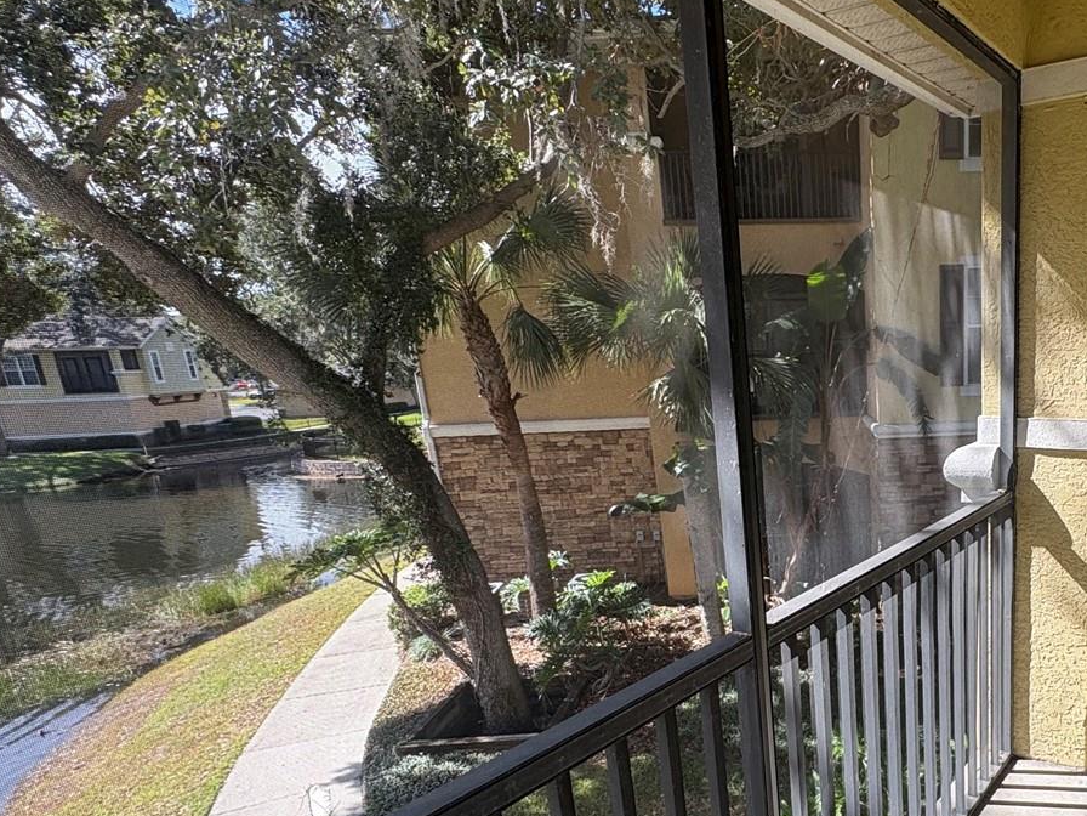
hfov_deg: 63.1
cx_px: 878
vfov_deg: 53.8
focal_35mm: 25
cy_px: 543
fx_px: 785
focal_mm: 2.22
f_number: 2.2
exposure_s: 1/239
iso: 40
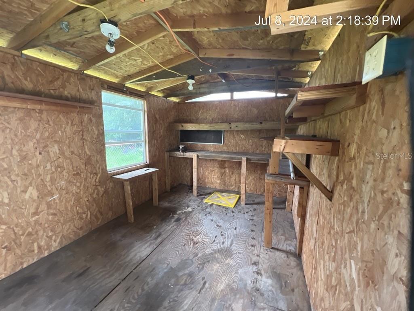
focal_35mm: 13
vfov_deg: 89.9
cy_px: 156
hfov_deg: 106.2
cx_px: 207
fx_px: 155
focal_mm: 1.57
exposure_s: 1/96
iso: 250
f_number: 1.8
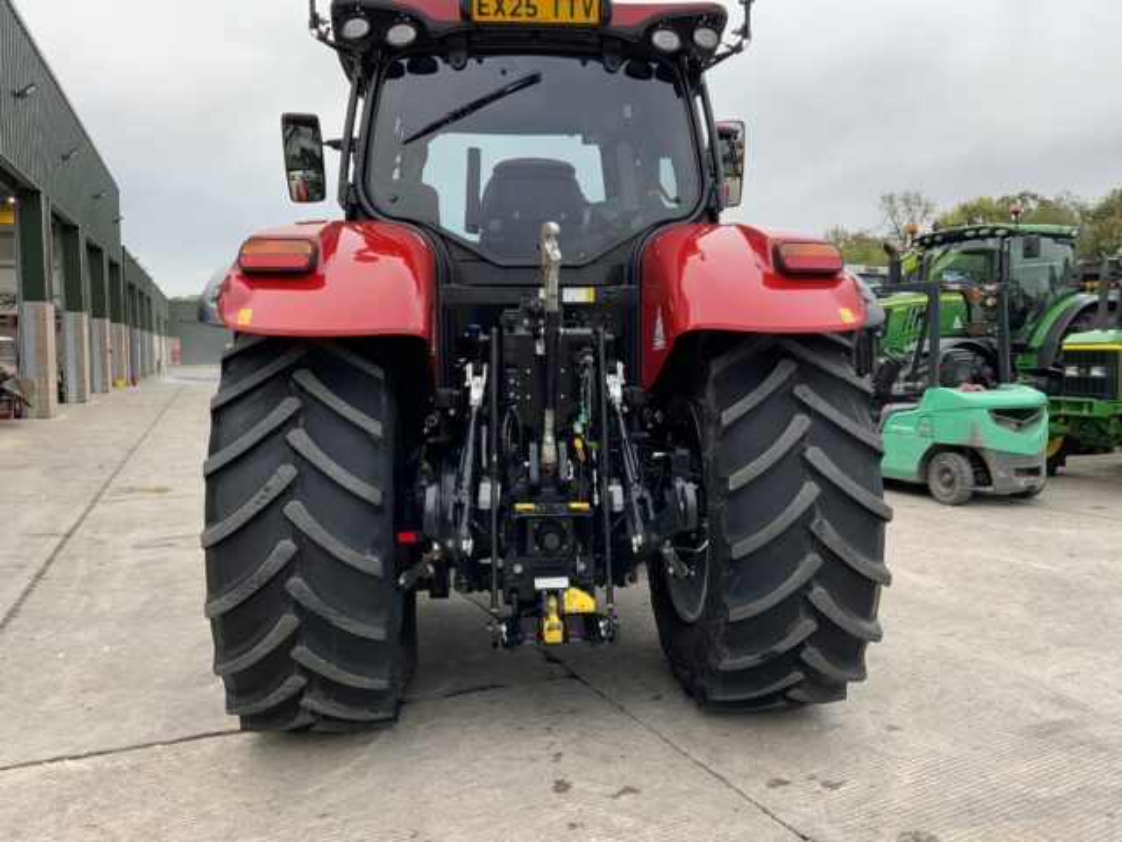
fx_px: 940
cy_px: 421
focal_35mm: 29
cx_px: 561
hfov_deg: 61.7
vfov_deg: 48.2
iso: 40
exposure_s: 1/122
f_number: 1.8
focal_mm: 3
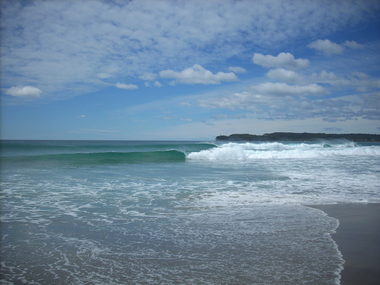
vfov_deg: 38.7
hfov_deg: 50.1
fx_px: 406
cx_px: 190
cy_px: 142
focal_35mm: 37
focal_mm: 6.2
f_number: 5.6
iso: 64
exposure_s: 1/738
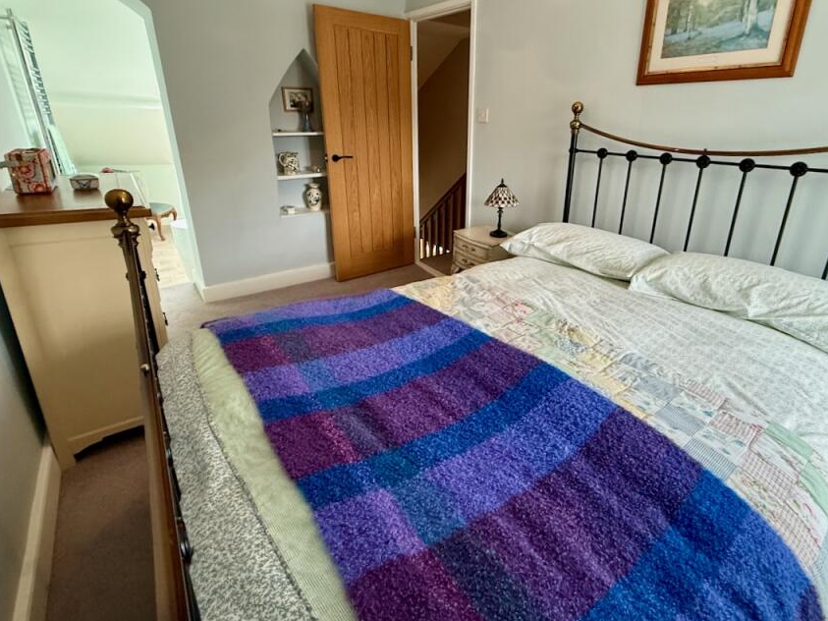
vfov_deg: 74.3
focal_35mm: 17
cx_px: 460
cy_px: 266
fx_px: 407
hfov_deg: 90.7
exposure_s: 1/100
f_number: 2.2
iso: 200
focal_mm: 2.22
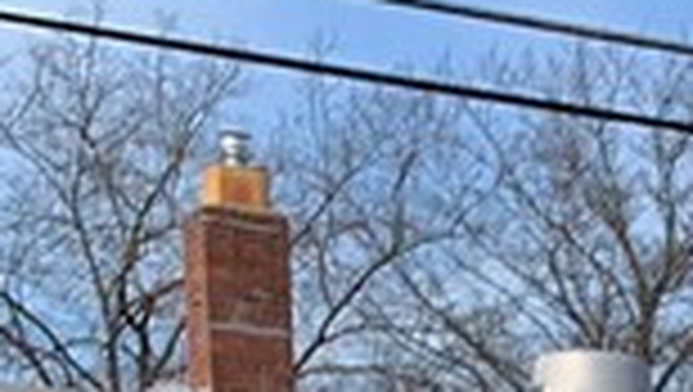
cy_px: 1302
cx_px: 1863
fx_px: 3458
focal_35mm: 188
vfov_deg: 5.9
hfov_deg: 9.6
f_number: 1.8
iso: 25
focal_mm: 4.25
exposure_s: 1/2481
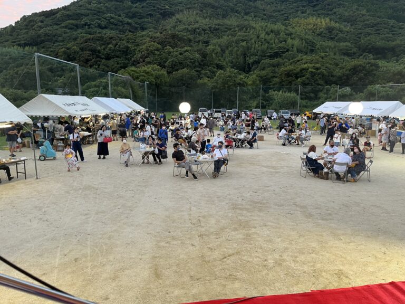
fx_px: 304
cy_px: 152
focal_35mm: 26
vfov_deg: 53.1
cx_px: 202
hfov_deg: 67.3
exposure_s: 1/50
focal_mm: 5.1
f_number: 1.6
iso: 80
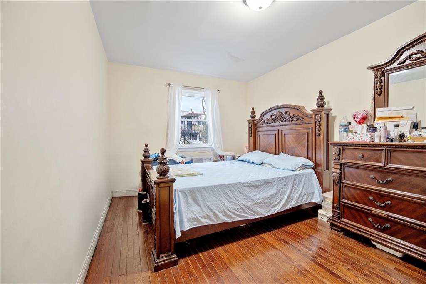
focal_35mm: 14
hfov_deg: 104.3
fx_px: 166
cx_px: 213
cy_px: 142
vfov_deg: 81.2
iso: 640
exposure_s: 1/10
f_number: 4
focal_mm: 14
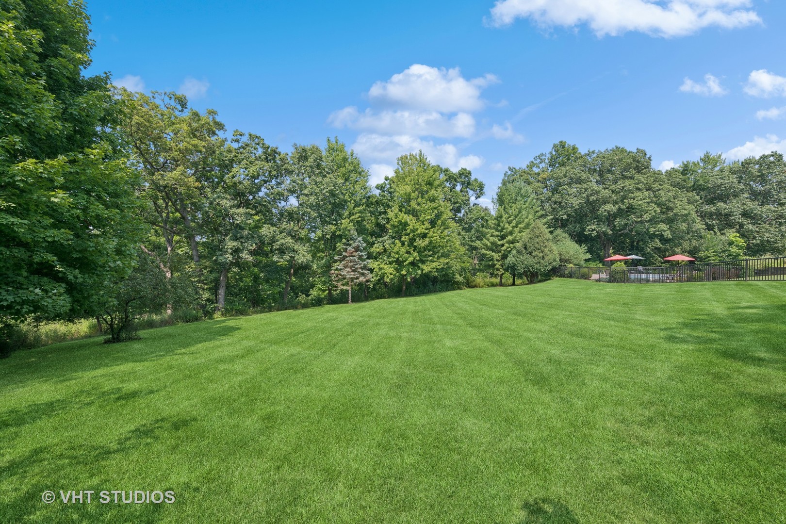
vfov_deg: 81.2
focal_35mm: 14
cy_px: 262
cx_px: 393
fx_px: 306
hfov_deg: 104.3
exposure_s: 1/160
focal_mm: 14
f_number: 9
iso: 200
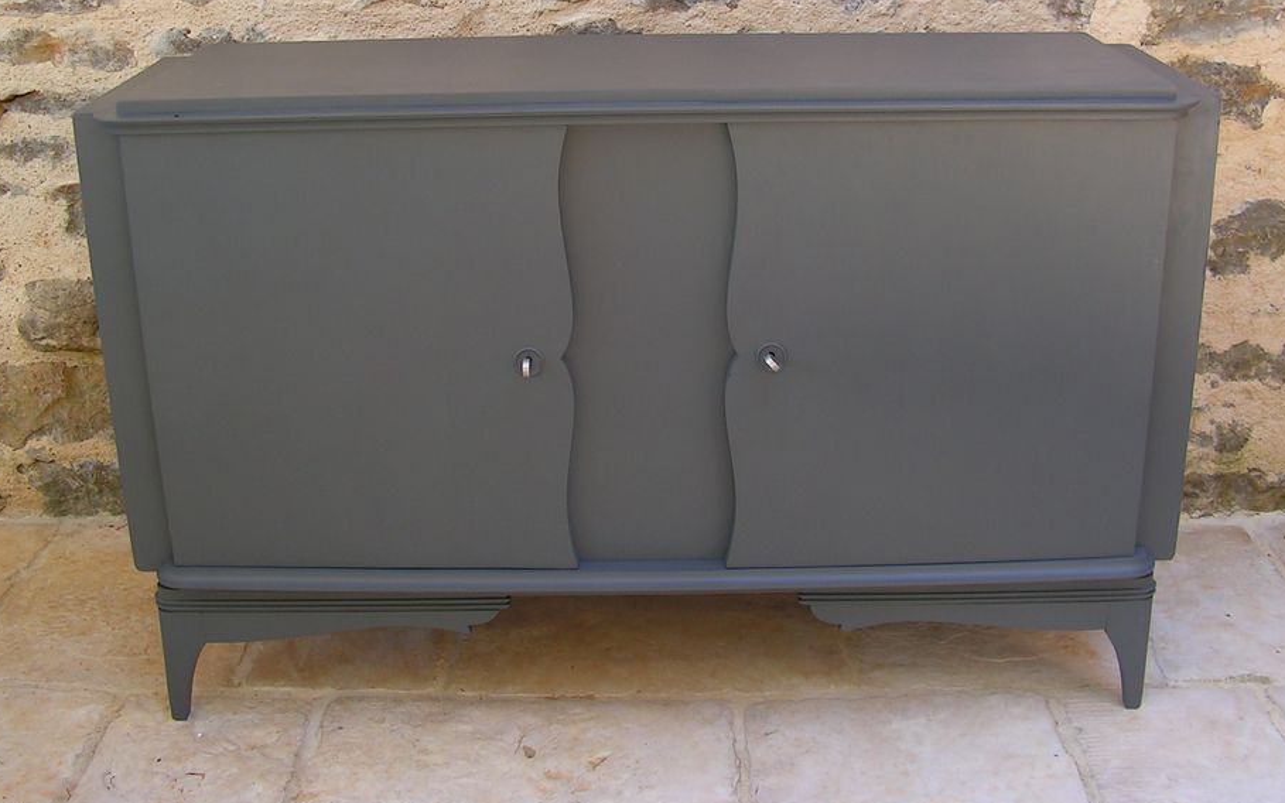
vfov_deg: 30.4
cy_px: 280
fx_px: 1471
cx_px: 642
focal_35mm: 42
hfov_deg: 47.2
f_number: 3.2
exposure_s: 1/40
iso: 80
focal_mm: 6
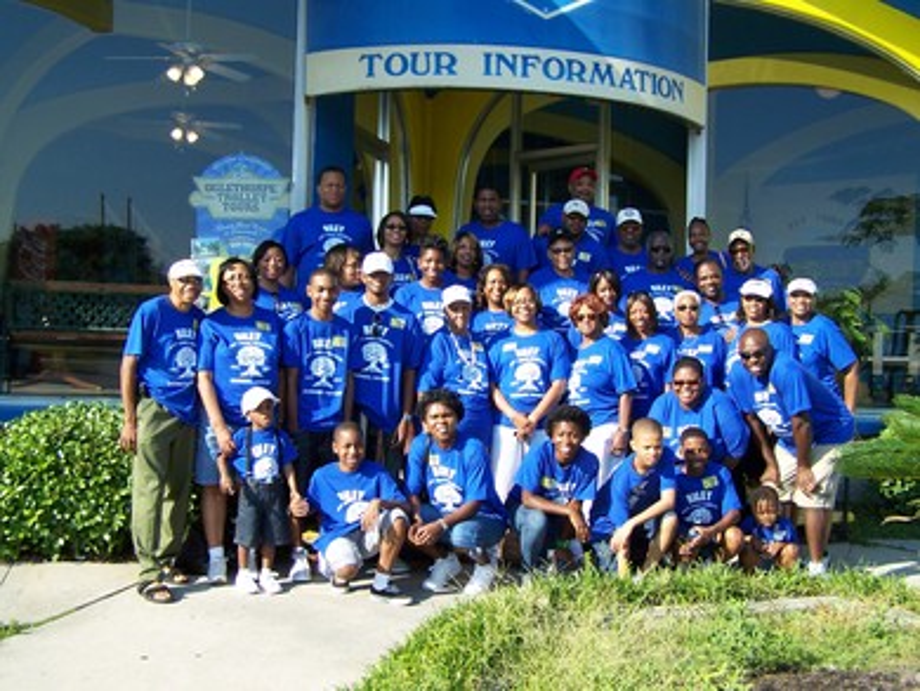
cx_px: 460
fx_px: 1011
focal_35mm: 38
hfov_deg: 48.9
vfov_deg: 37.8
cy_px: 346
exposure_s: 1/640
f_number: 2.8
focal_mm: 6.3
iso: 80
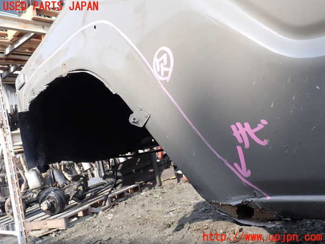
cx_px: 162
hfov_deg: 60.0
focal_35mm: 30
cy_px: 122
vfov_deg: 46.8
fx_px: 282
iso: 100
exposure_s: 1/320
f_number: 3.2
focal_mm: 5.4
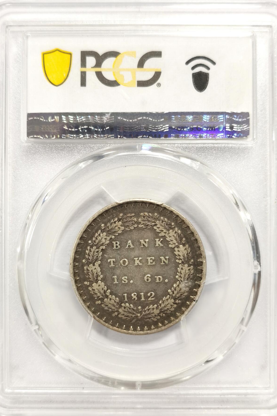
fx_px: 658
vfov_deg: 35.1
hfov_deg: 23.8
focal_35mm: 57
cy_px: 210
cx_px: 137
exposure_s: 1/100
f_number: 16
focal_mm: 5.56
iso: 160
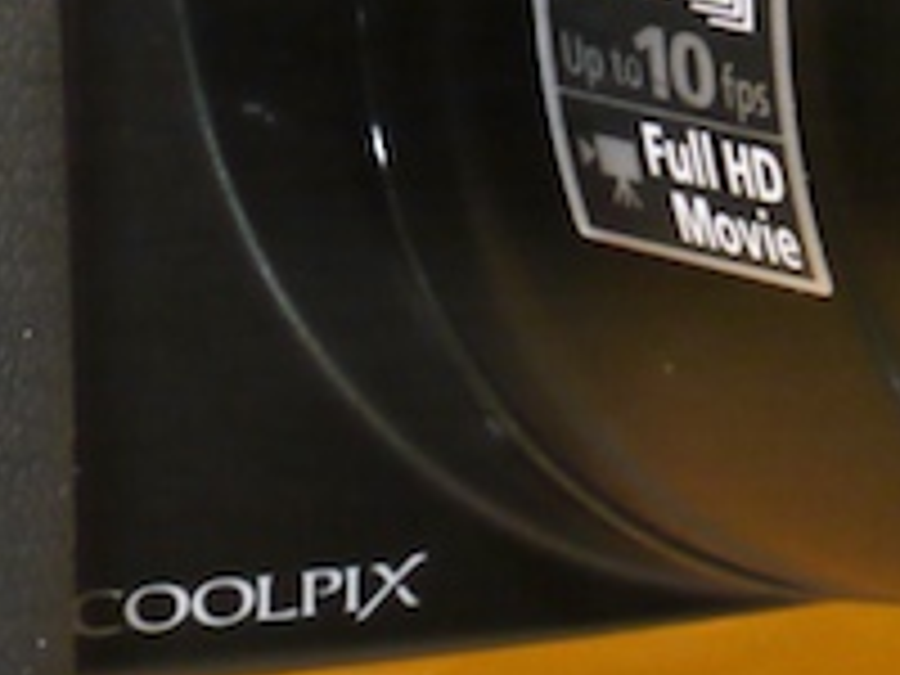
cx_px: 711
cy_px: -220
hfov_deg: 5.5
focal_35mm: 360
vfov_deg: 4.1
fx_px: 9360
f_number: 9
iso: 800
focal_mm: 45
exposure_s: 1/125
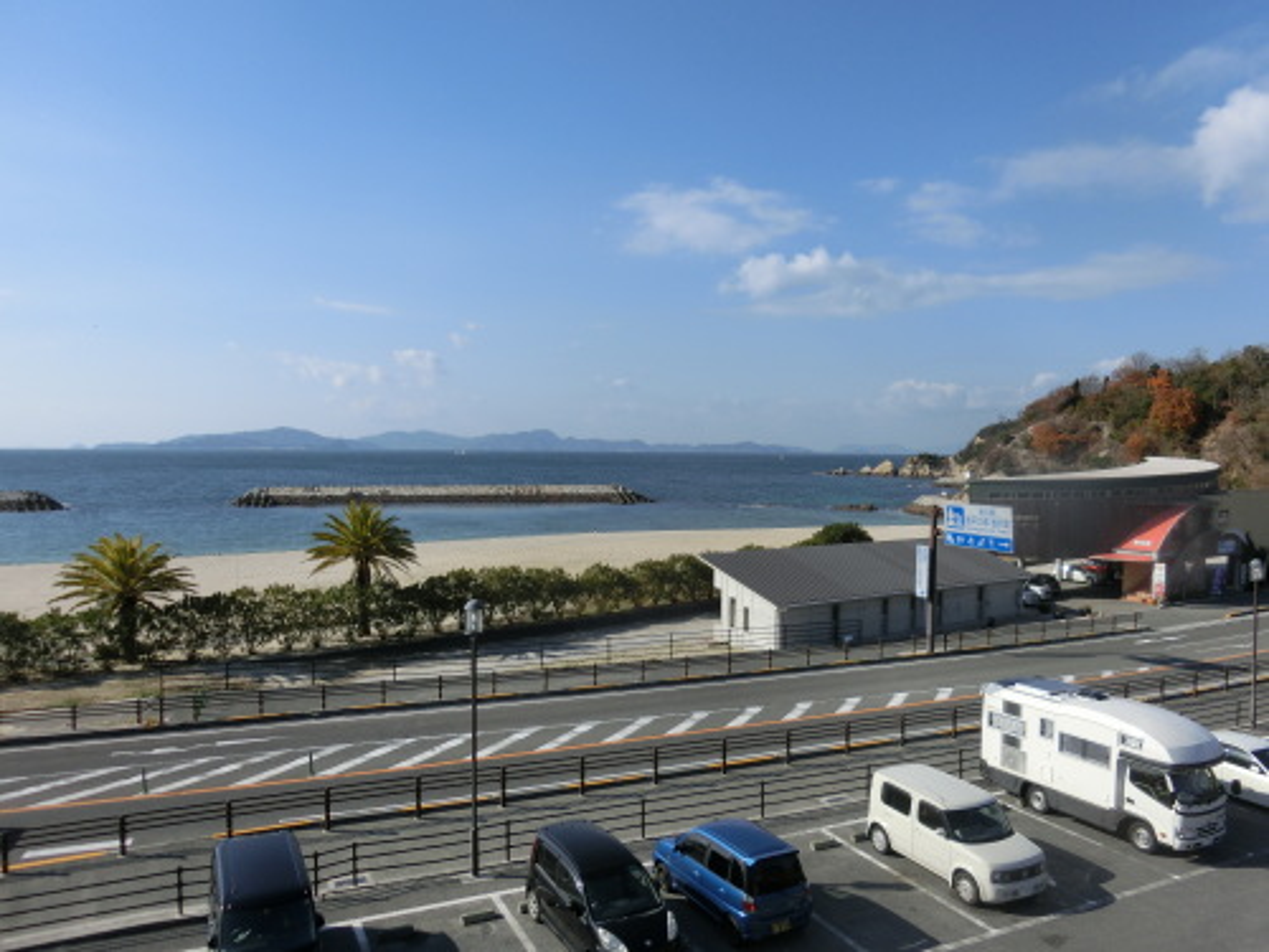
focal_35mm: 25
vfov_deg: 54.9
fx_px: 916
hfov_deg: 69.4
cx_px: 634
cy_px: 476
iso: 80
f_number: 7
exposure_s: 1/400
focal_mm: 4.5
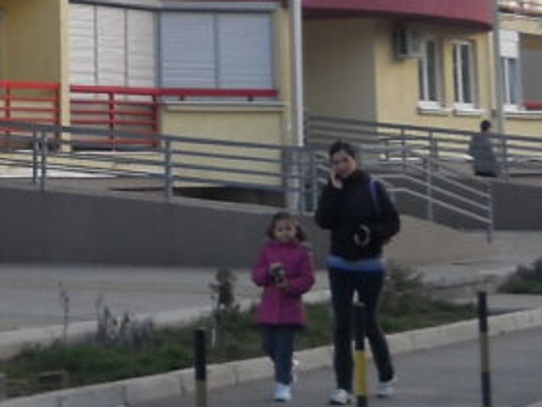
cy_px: -314
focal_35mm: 151
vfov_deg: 9.4
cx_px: 58
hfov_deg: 13.0
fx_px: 2366
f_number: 5.5
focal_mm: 6.72
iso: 80
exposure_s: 1/125
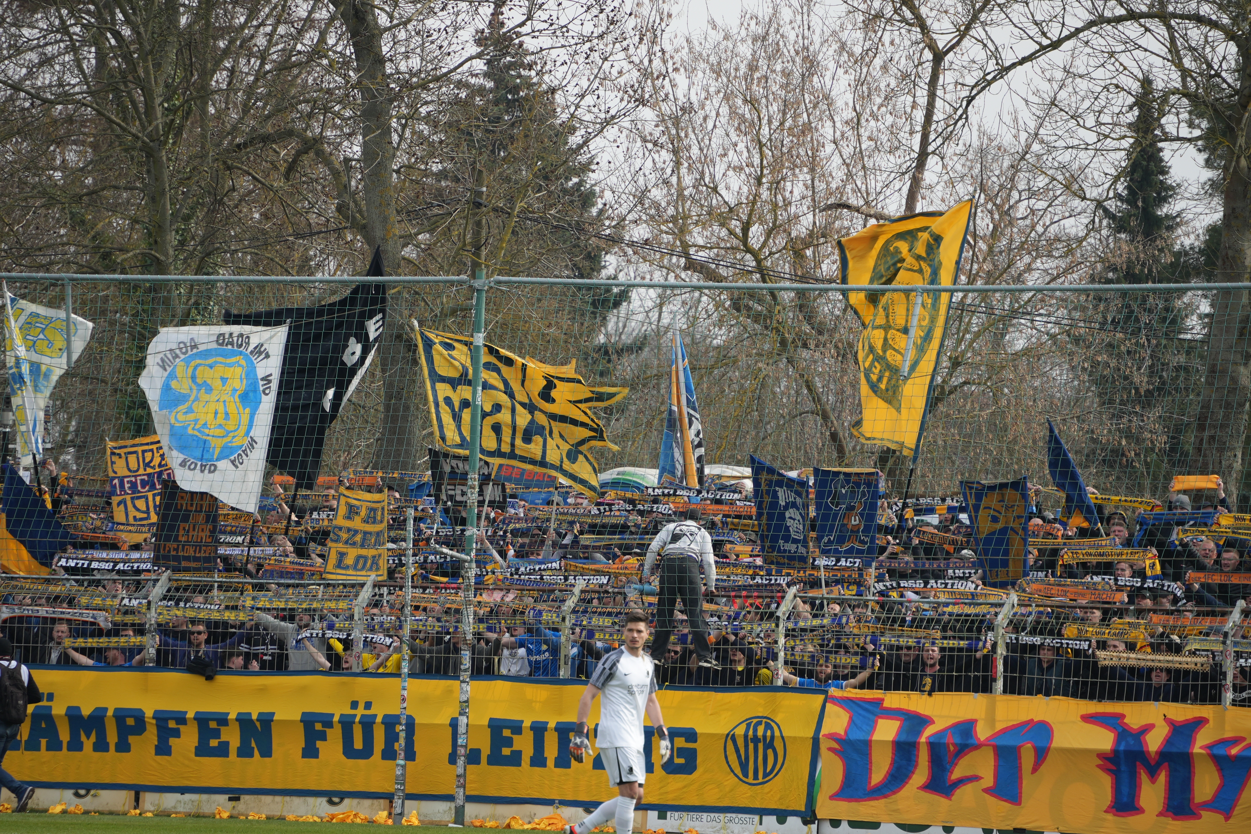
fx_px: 9799
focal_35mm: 282
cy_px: 417
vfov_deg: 4.9
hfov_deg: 7.3
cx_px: 626
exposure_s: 1/320
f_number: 6.3
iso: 160
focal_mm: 188
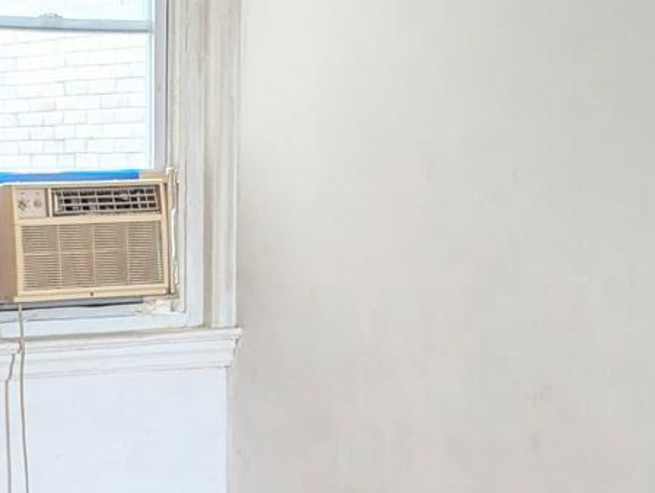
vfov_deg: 13.6
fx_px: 2065
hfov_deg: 17.8
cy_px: 309
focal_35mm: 109
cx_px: 93
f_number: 1.85
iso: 190
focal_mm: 6.81
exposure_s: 1/147
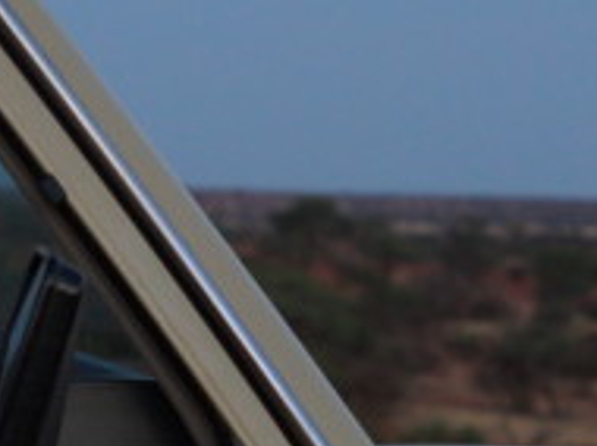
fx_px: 5236
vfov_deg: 4.9
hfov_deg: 6.5
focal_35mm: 304
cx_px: 3
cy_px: 306
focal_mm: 50
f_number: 4
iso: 640
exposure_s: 1/160
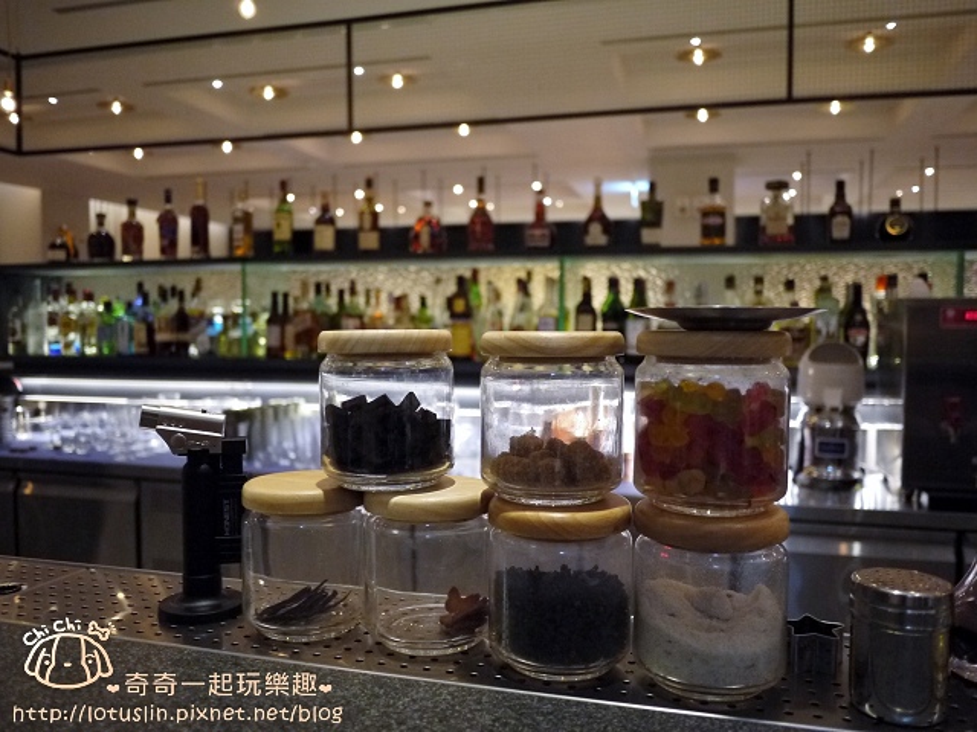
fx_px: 790
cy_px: 366
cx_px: 488
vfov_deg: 49.7
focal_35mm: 28
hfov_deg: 63.4
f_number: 2.5
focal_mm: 14
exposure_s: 1/50
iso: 800
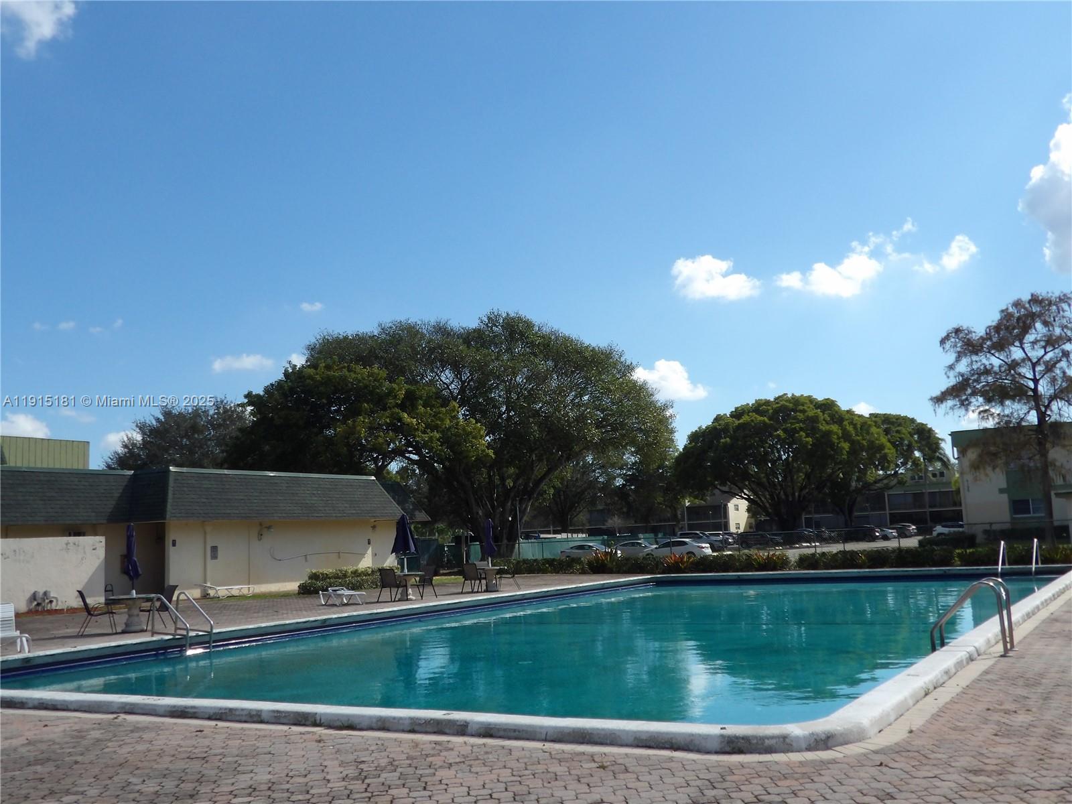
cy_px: 402
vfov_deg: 42.9
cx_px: 536
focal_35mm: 33
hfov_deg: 55.4
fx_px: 1022
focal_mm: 5.9
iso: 100
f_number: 3.1
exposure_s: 1/1353
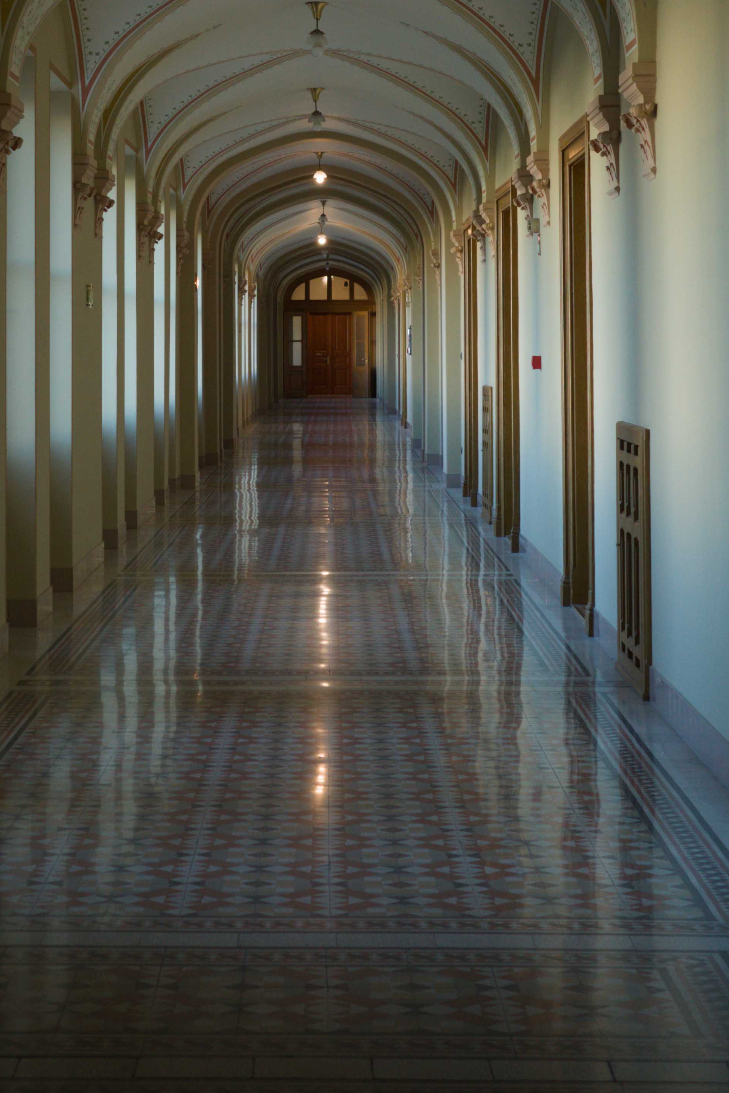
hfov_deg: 16.2
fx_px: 2551
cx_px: 279
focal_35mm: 84
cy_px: 171
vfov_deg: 23.7
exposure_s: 1/125
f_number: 2.8
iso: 400
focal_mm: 26
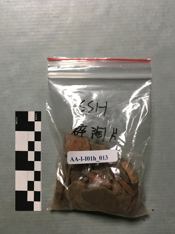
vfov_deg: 61.7
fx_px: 195
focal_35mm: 29
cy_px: 117
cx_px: 88
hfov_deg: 48.2
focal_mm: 4.15
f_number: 2.2
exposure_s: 1/30
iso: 50
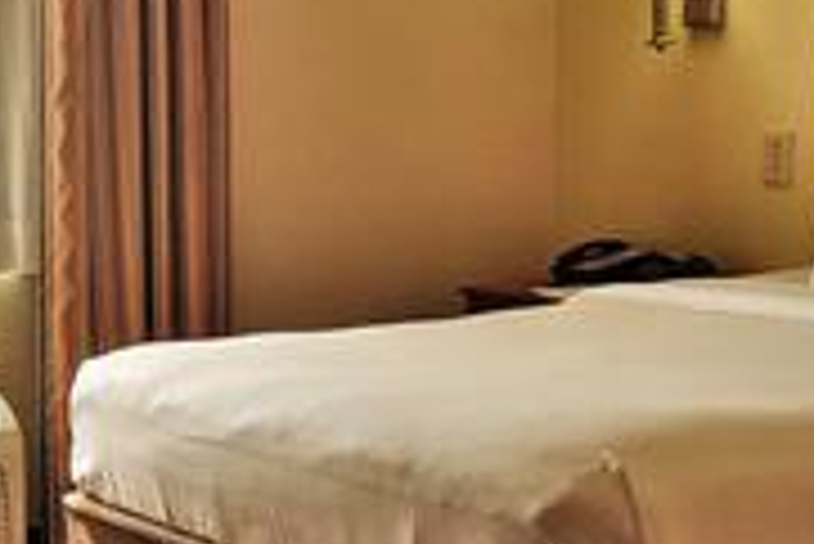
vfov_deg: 14.1
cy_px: 508
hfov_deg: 20.0
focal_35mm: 96
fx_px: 2172
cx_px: -146
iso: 50
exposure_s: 1/520
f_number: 1.8
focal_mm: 4.44
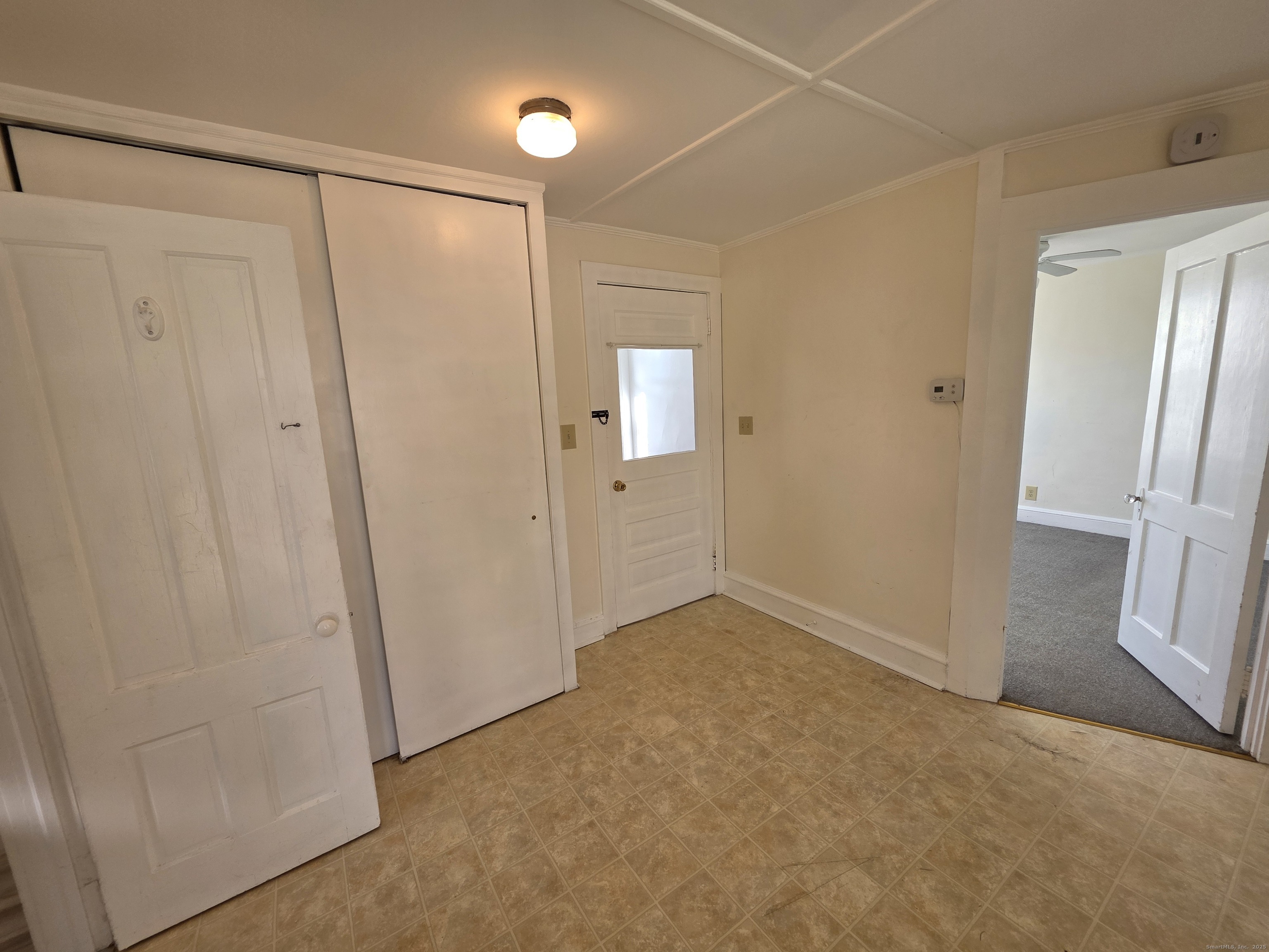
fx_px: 477
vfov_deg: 89.9
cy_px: 476
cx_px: 634
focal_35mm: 13
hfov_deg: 106.2
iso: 50
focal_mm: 2.2
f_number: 1.9
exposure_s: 1/120
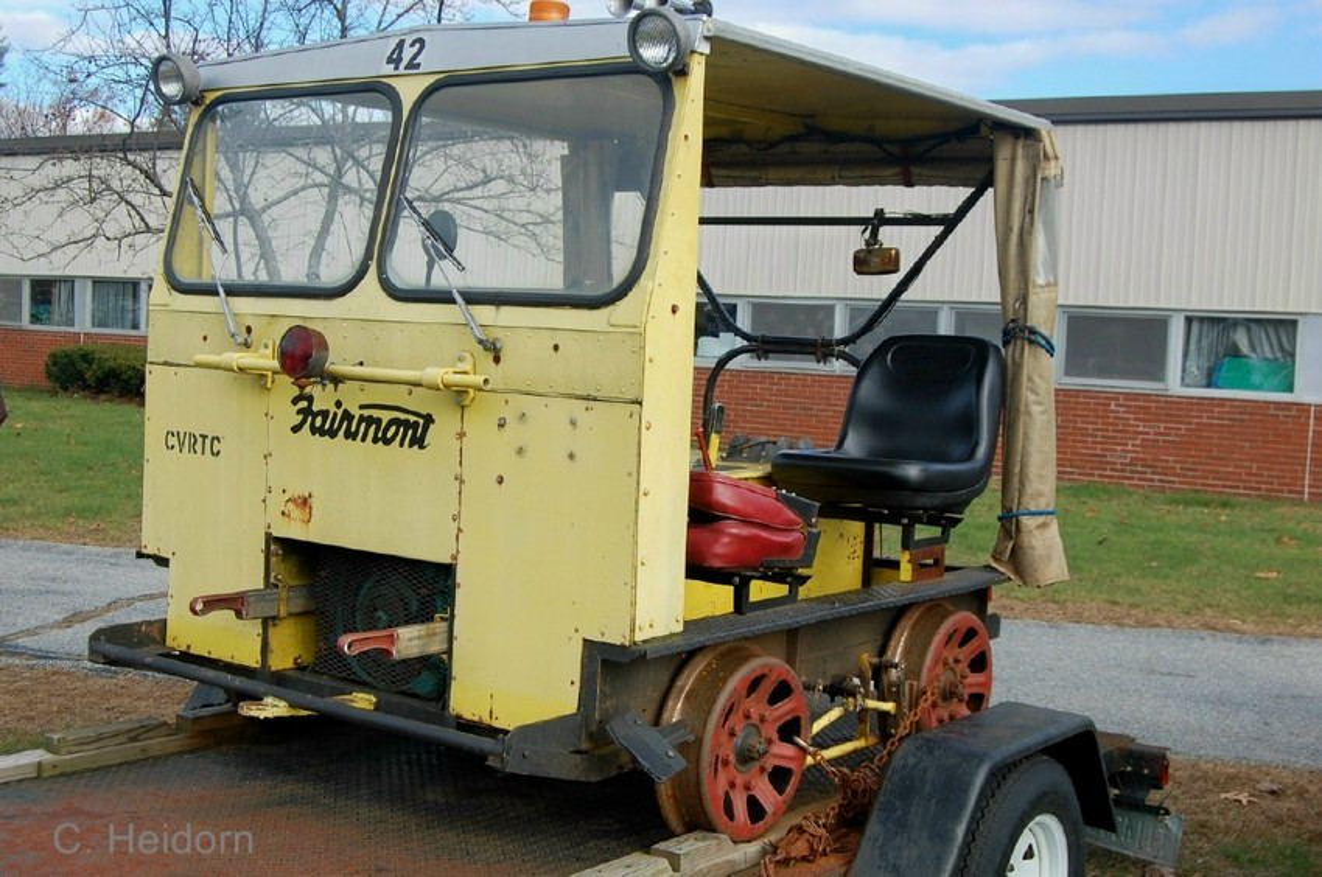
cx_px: 661
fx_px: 1430
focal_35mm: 39
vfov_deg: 34.1
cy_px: 438
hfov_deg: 49.6
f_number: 8
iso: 200
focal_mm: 26
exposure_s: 1/250
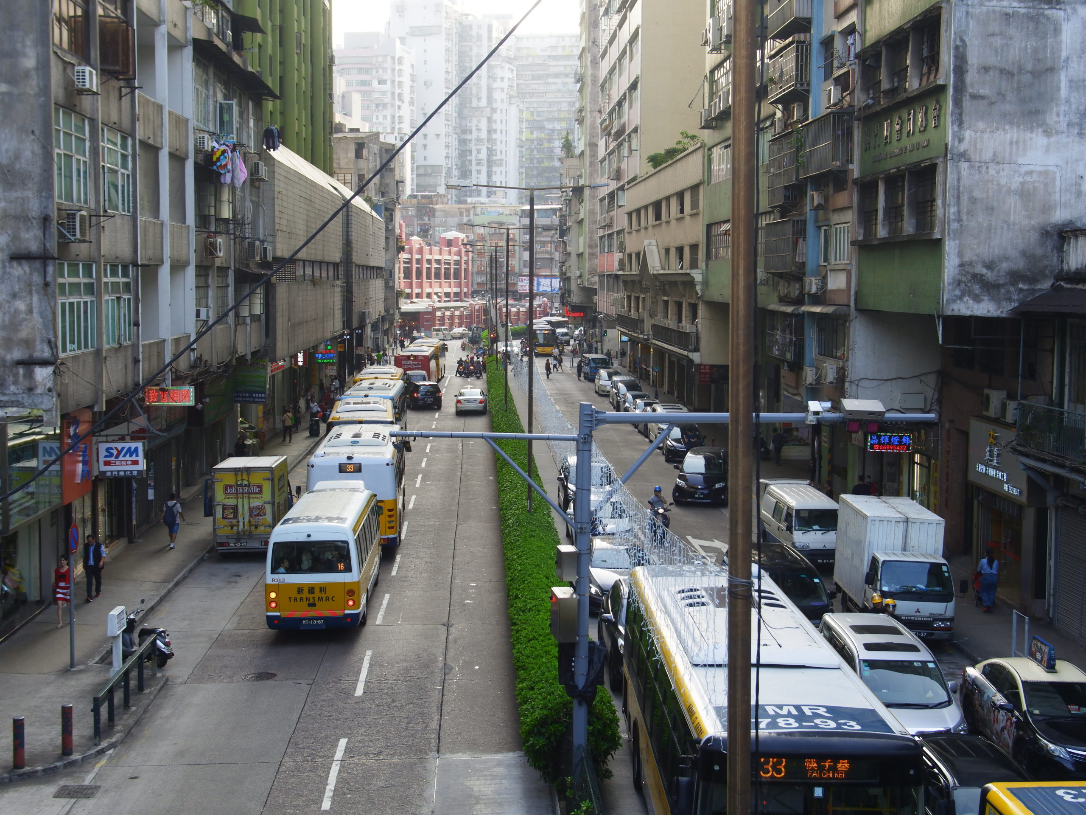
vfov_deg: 30.3
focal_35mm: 48
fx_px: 1506
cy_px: 408
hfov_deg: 39.7
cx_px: 543
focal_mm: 24
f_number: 5.2
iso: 200
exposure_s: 1/160
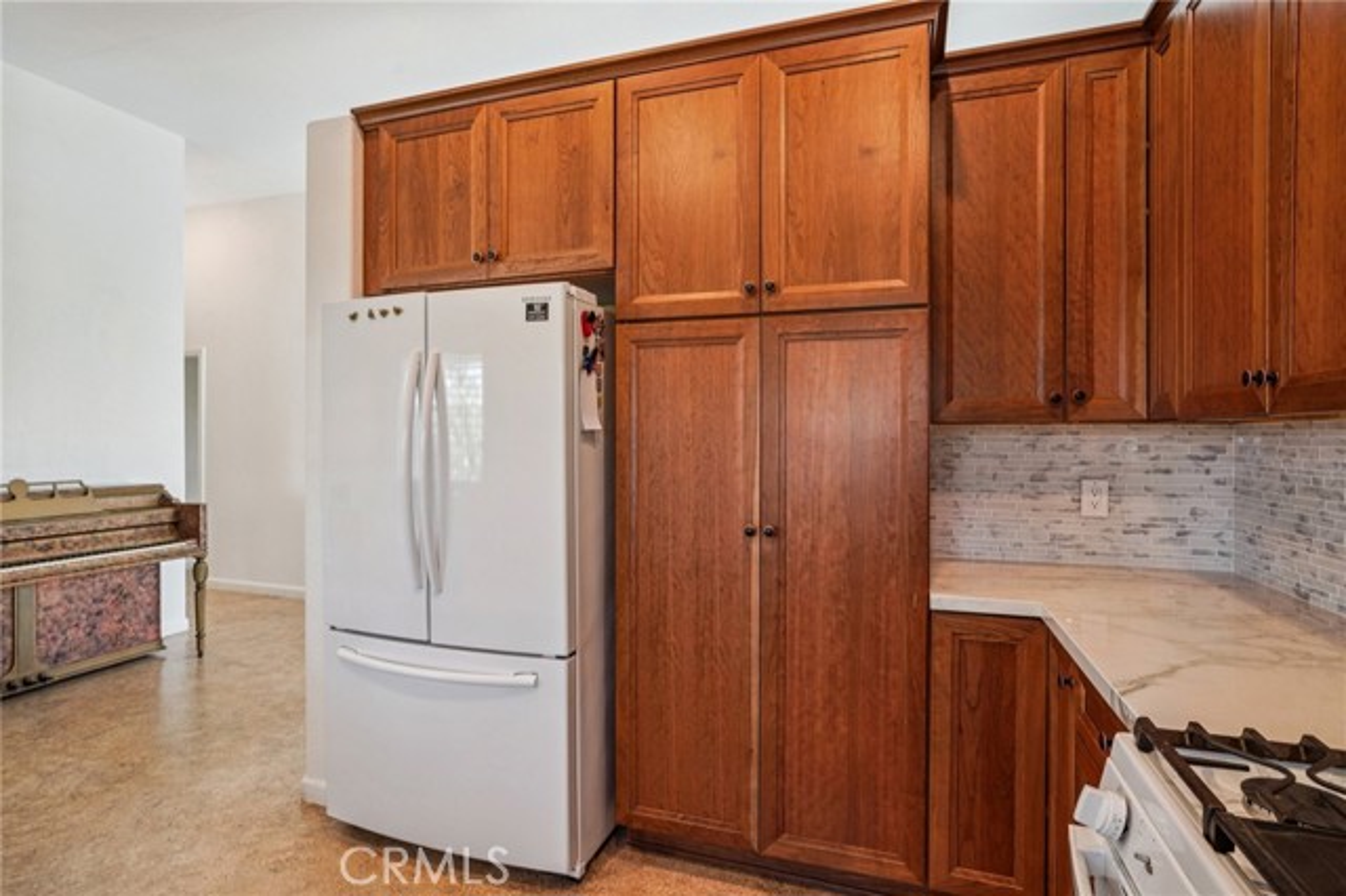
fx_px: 635
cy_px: 448
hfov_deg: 93.3
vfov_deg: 70.4
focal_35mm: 17
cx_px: 673
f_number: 8
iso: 400
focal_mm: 17
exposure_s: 1/10
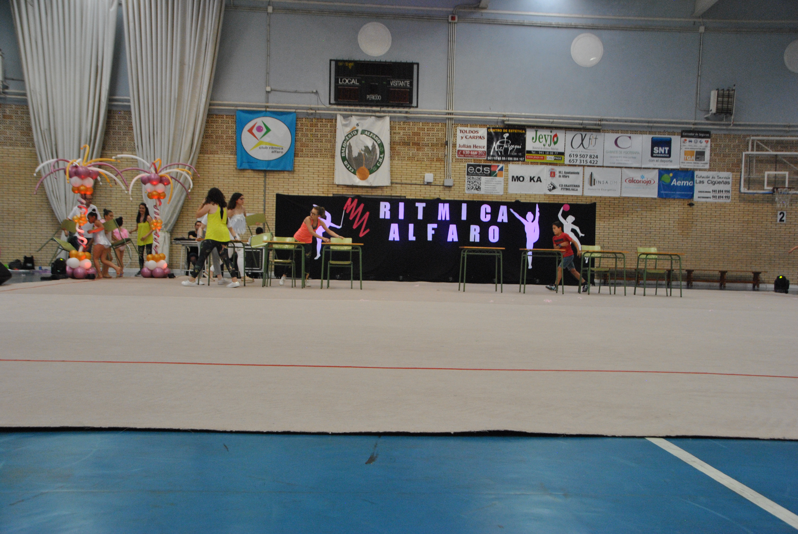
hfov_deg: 51.2
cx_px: 399
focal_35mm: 38
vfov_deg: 35.6
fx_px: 832
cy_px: 267
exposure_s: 1/160
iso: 800
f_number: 6.3
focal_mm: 25
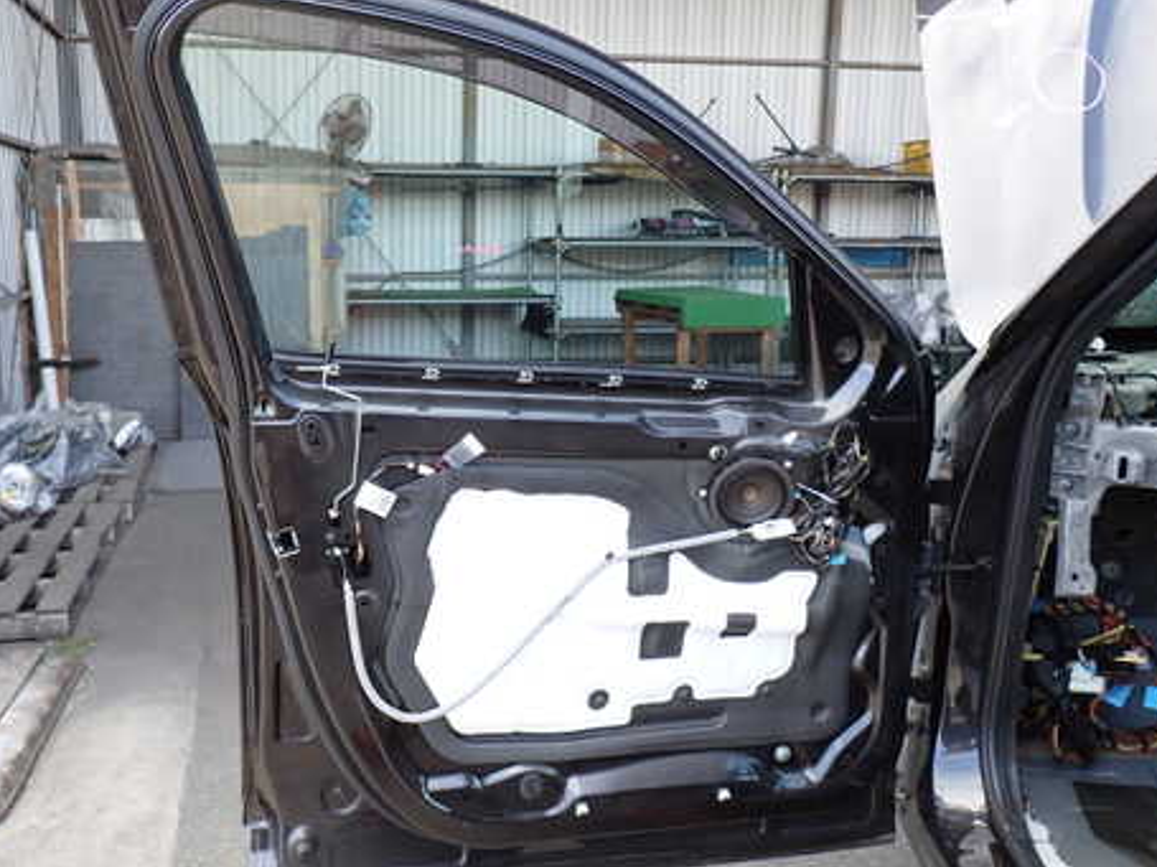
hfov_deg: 54.9
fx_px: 1103
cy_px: 425
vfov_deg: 42.9
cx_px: 453
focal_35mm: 33
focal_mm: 4.5
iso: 100
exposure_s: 1/100
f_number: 2.8
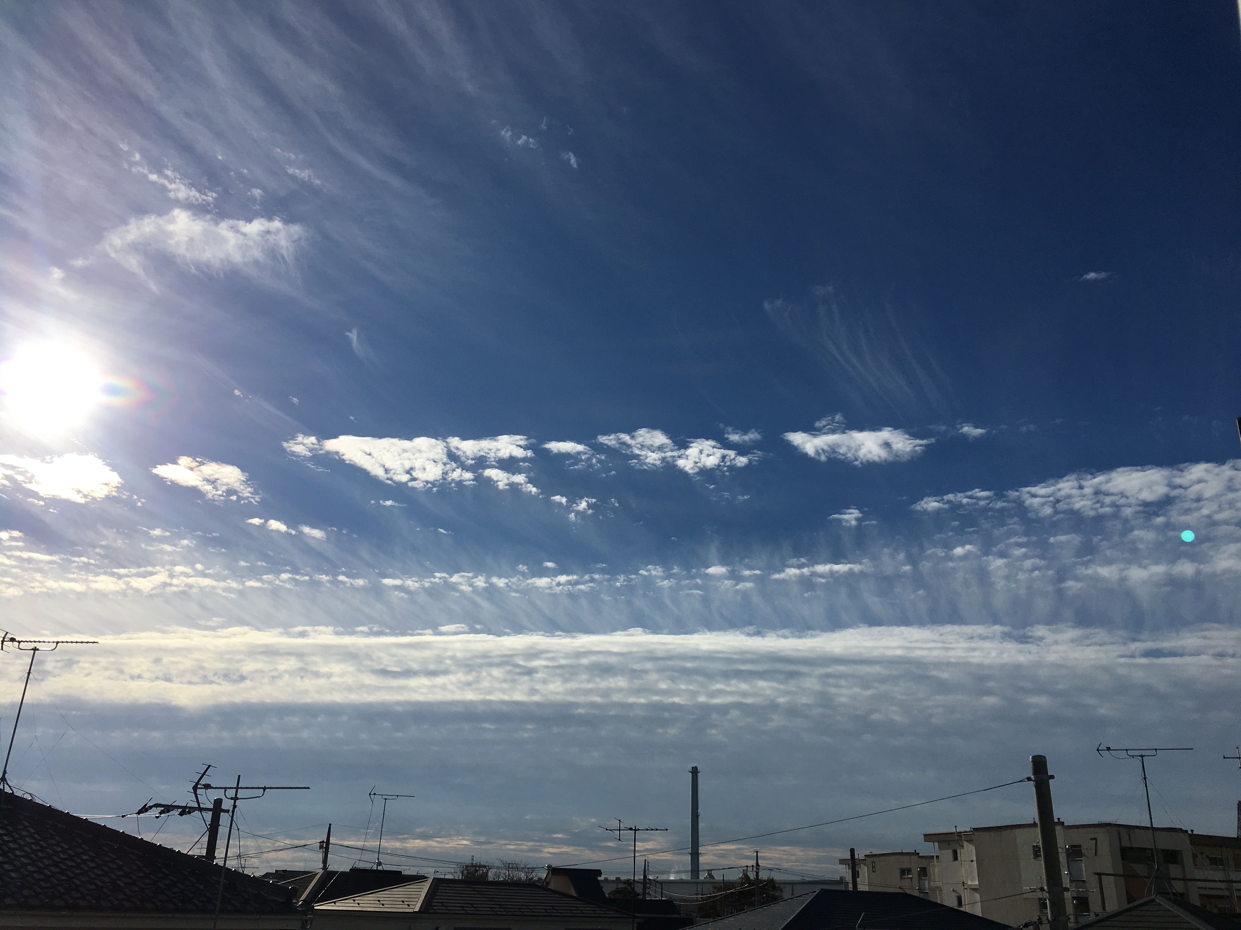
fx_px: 1040
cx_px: 620
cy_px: 465
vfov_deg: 48.2
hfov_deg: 61.7
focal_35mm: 29
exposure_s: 1/6993
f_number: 2.2
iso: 25
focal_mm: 4.15
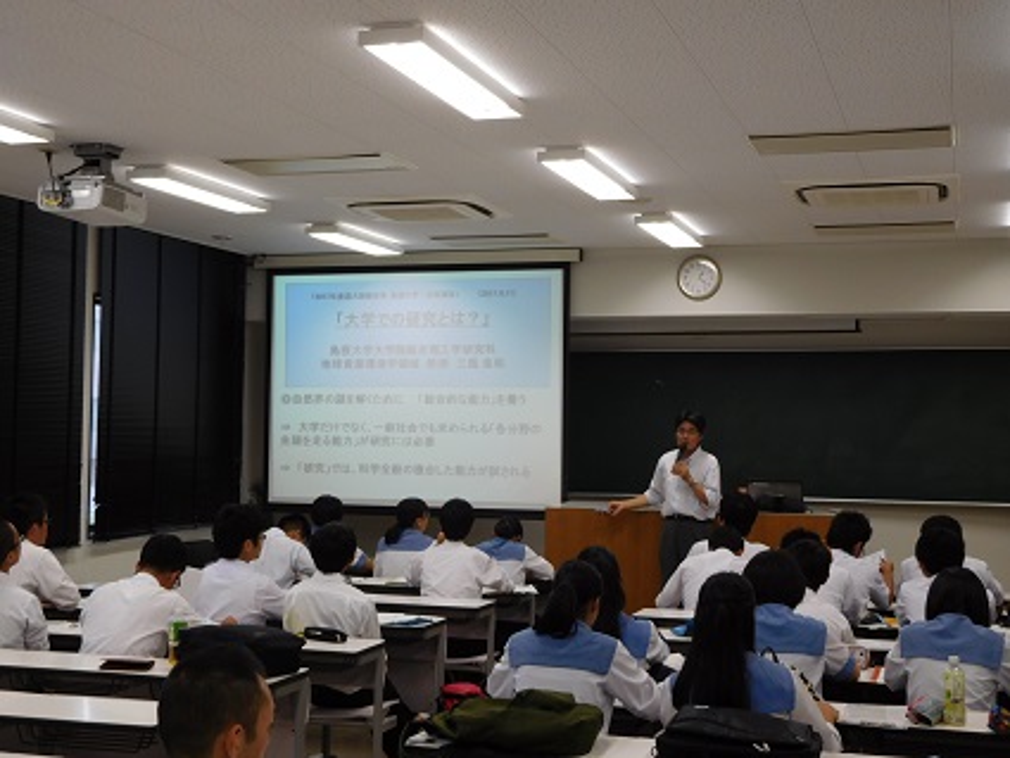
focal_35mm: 50
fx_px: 1459
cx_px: 505
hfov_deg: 38.2
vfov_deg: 29.1
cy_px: 379
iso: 140
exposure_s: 1/30
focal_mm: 8.9
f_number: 4.1
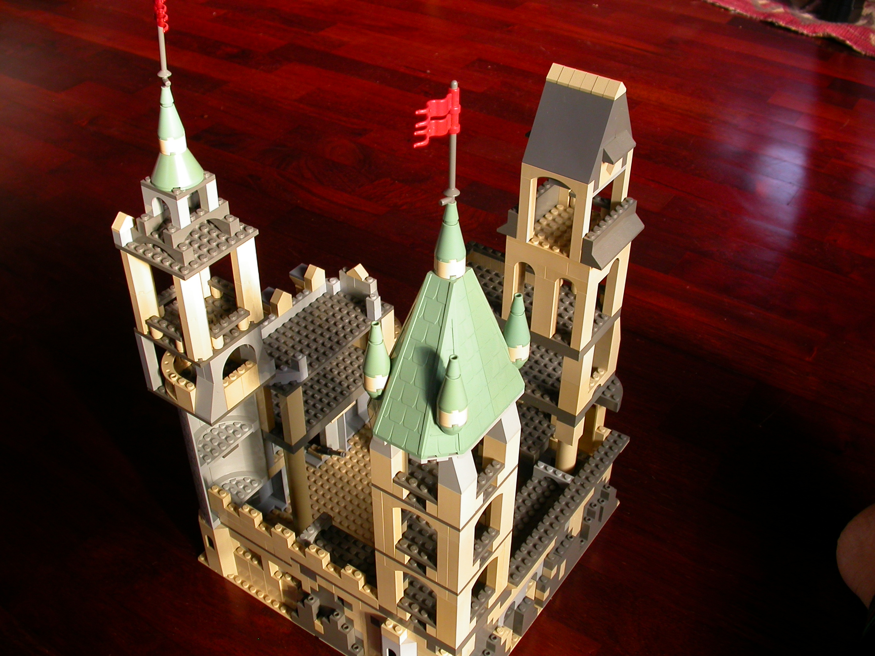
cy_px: 328
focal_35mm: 38
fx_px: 961
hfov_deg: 49.0
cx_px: 438
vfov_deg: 37.7
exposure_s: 1/67.9
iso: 100
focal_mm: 7.85
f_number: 3.3
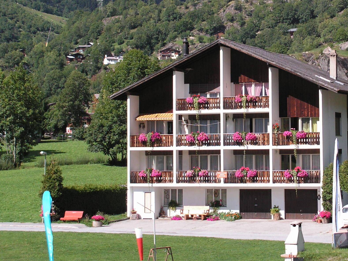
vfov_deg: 13.8
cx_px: 251
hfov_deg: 18.3
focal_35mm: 107
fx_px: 1076
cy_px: 69
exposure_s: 1/500
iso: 50
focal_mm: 11
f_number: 3.3
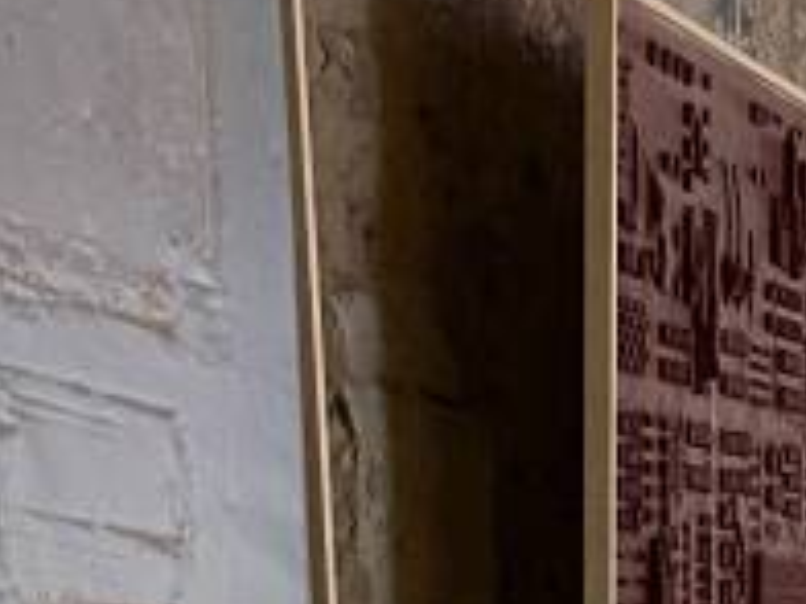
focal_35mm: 136
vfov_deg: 10.4
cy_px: 986
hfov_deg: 12.1
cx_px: 1834
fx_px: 3167
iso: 320
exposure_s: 1/50
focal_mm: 5.7
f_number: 1.5
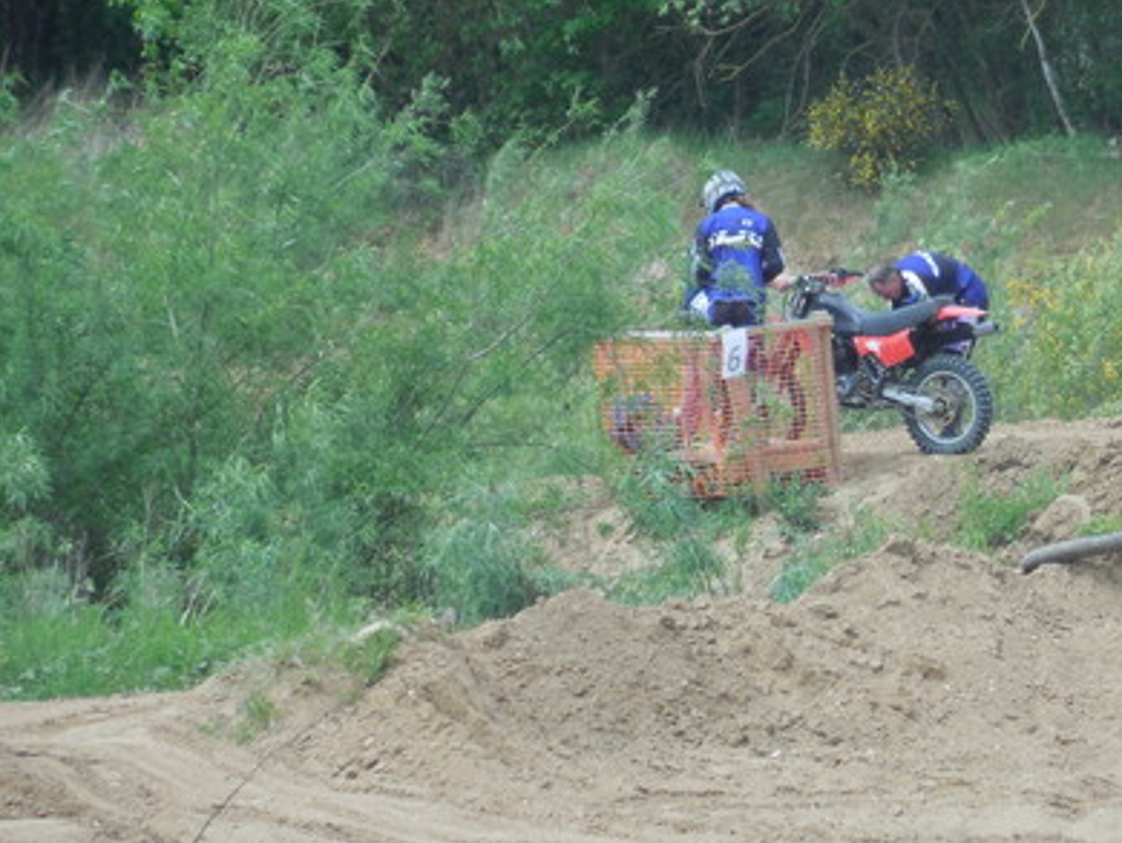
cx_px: 794
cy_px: 329
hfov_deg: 3.2
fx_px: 20368
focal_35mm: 628
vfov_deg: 2.4
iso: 140
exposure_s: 1/250
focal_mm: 63
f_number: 5.9
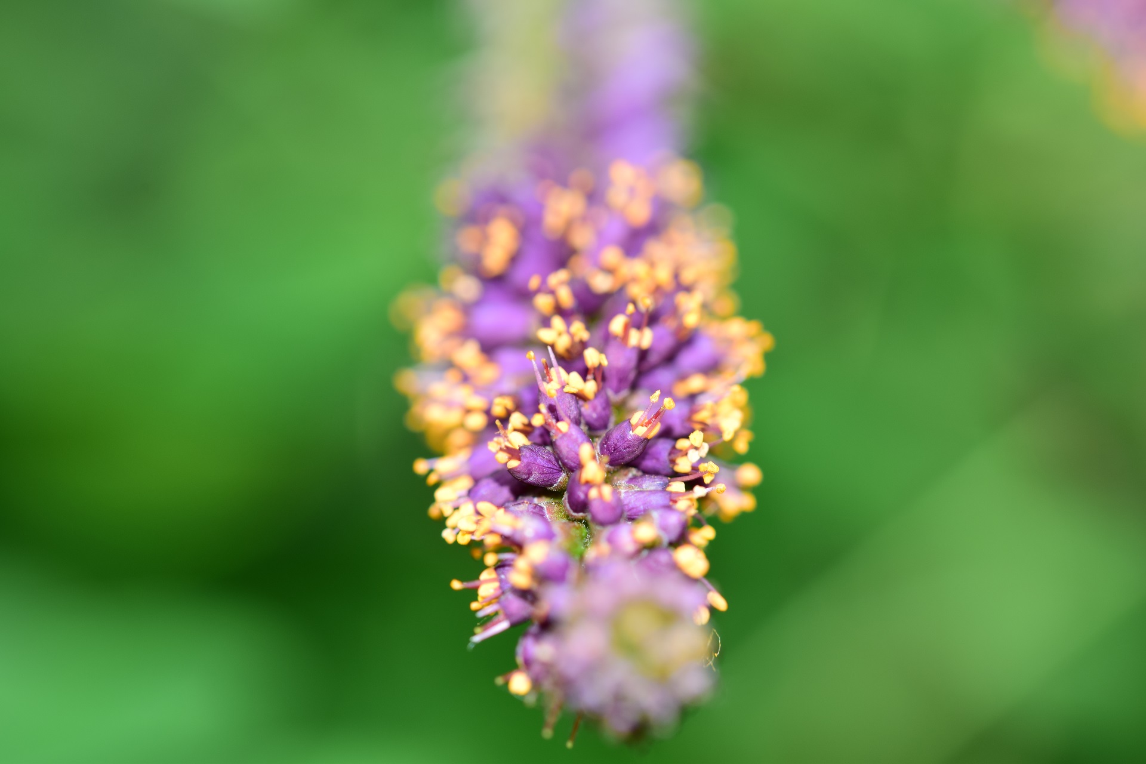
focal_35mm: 158
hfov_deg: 13.0
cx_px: 573
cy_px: 382
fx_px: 5013
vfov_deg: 8.7
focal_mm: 105
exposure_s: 1/60
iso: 100
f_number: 9
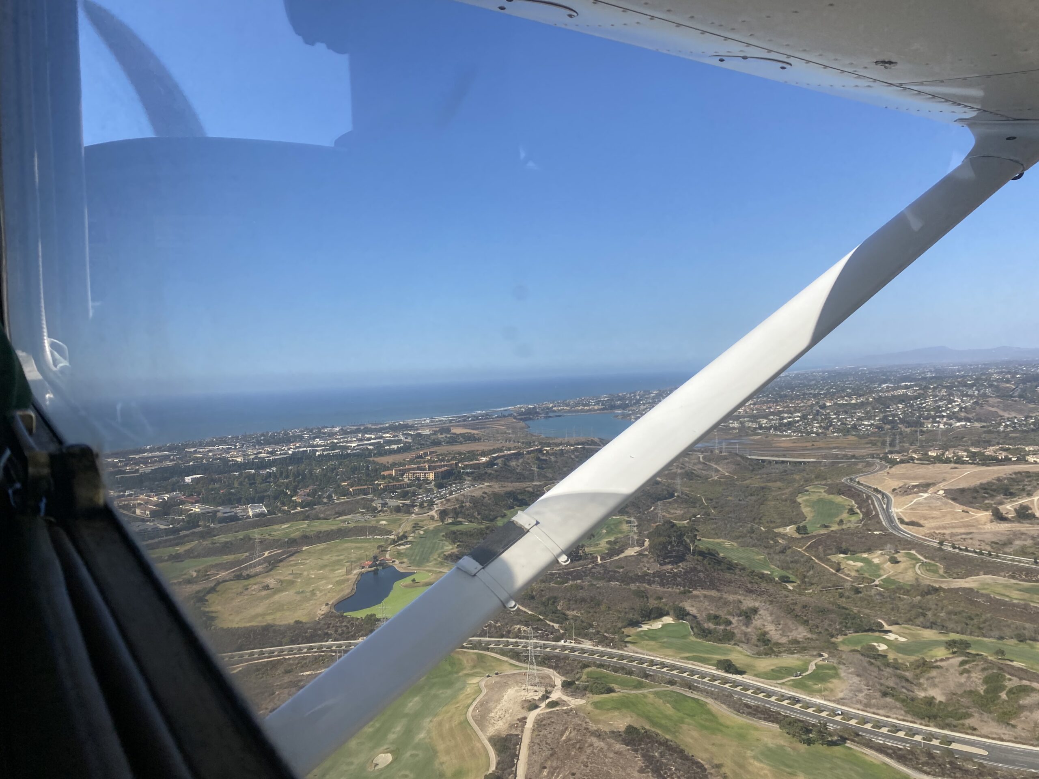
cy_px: 390
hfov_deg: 67.3
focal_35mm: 26
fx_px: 780
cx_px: 520
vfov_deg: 53.1
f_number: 1.8
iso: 32
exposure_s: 1/2315
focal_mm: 4.25
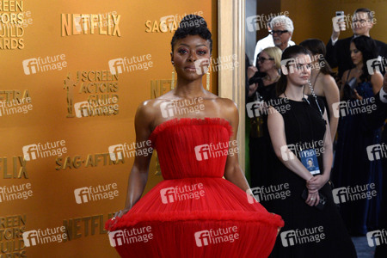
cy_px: 129
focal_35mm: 78
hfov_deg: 26.0
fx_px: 838
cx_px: 194
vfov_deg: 17.5
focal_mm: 78
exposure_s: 1/250
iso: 2500
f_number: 6.3
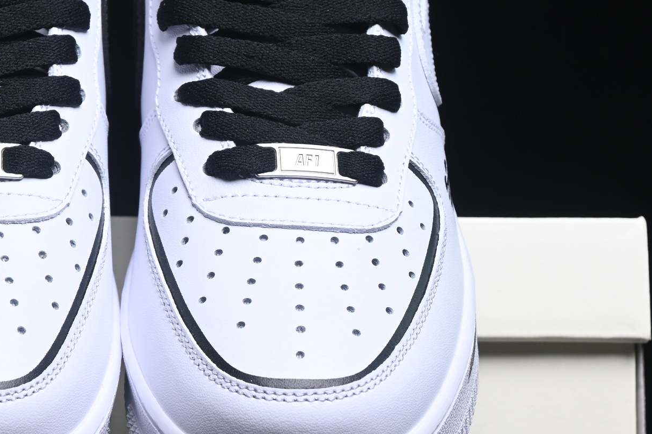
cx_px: 121
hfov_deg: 12.0
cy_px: 230
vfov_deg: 8.0
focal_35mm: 171
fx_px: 3097
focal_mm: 50
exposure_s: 1/60
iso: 160
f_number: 6.3
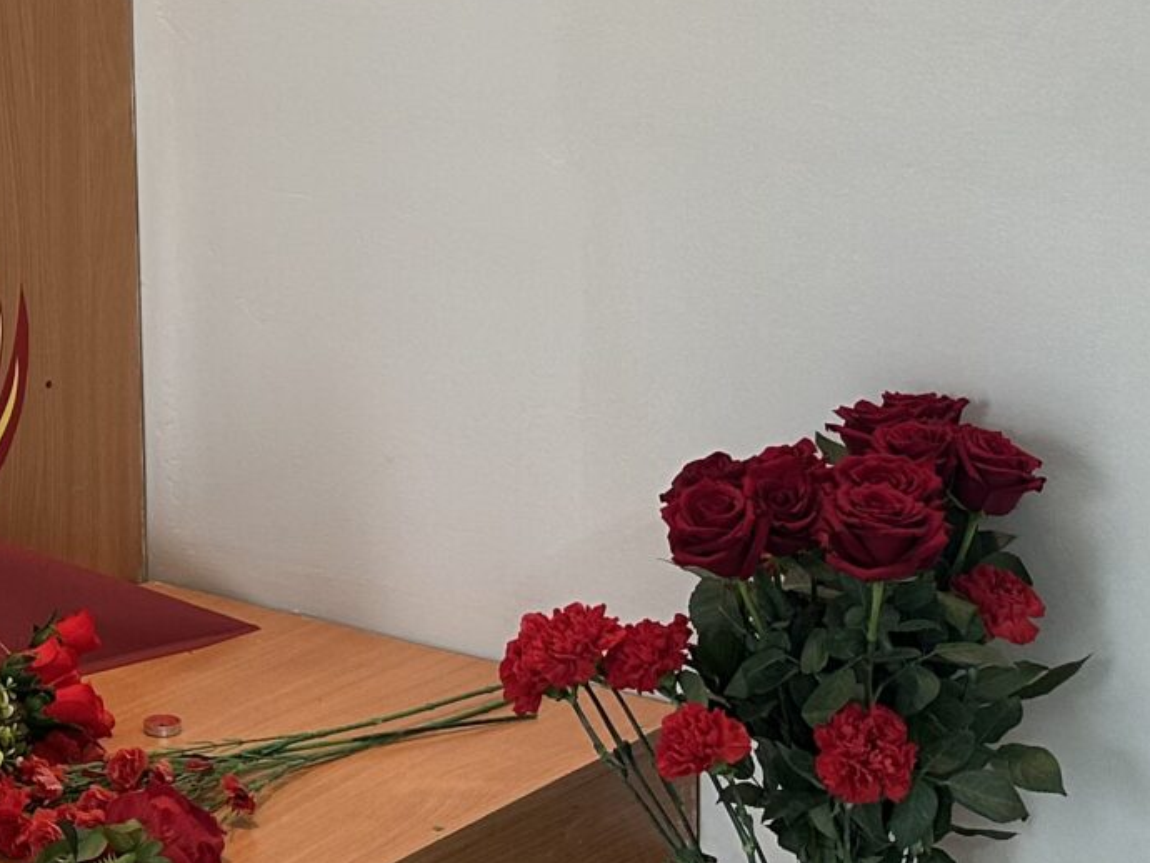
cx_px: -72
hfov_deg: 21.1
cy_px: -103
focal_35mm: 89
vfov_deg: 16.1
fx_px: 2958
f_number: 1.78
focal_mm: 6.86
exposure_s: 1/50
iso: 125
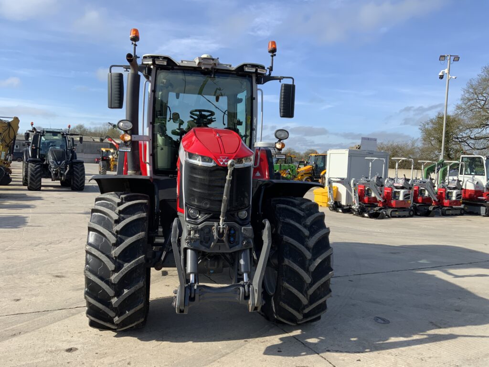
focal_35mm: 29
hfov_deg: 61.7
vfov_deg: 48.2
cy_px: 184
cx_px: 244
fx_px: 410
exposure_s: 1/1342
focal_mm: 3
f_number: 1.8
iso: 16
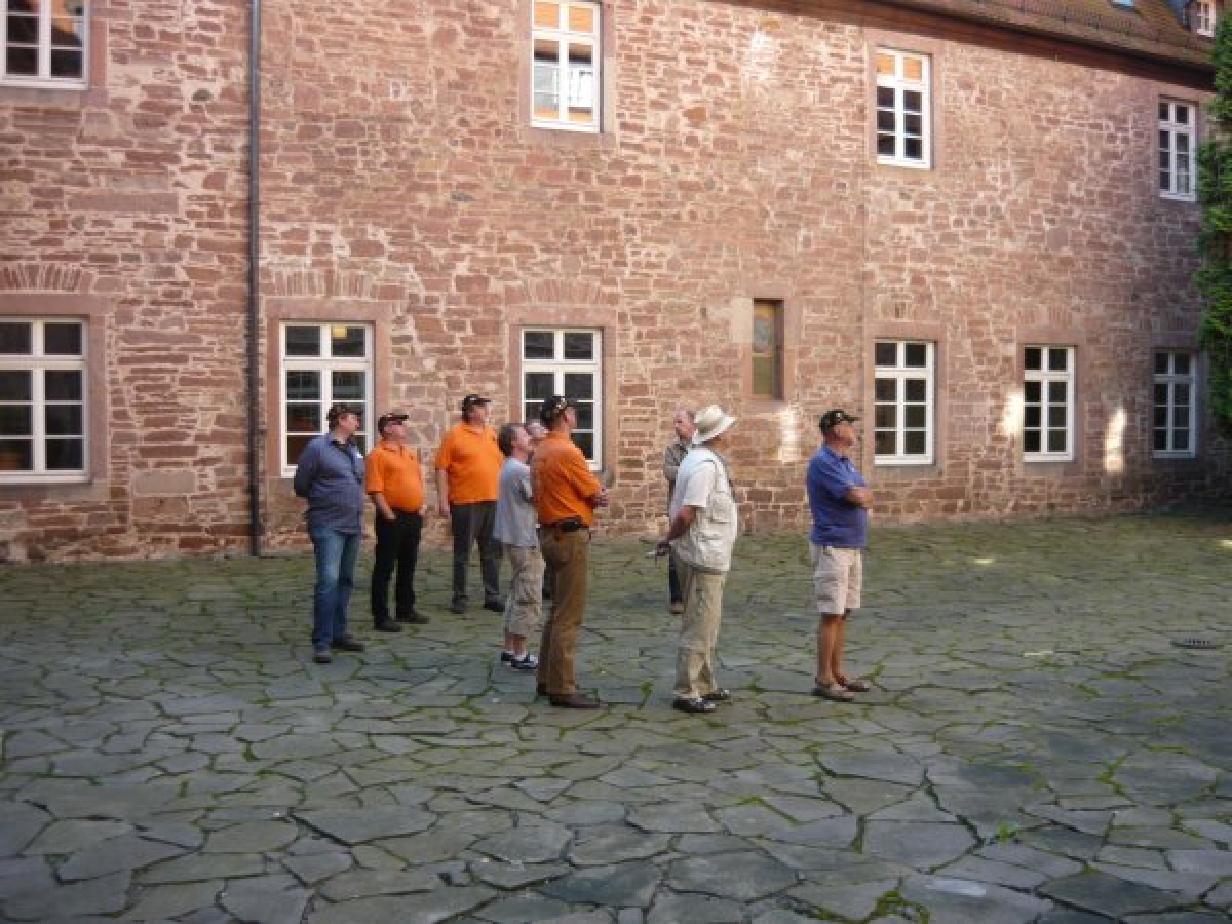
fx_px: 1174
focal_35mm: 33
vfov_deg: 42.9
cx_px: 616
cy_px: 462
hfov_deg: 55.4
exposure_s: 1/80
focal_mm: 5.5
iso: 100
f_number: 2.8
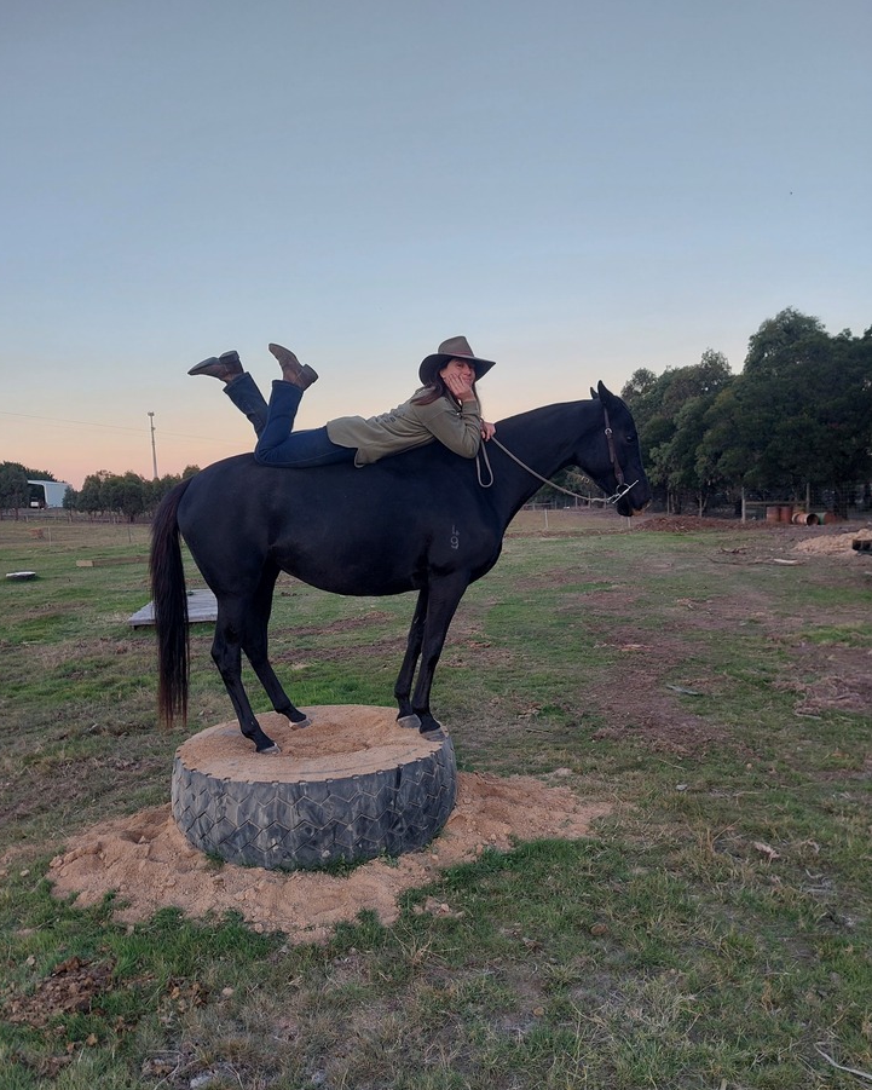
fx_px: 839
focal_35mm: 26
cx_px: 421
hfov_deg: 54.9
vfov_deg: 66.0
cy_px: 578
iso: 40
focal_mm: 5.23
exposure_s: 1/150
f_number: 1.8
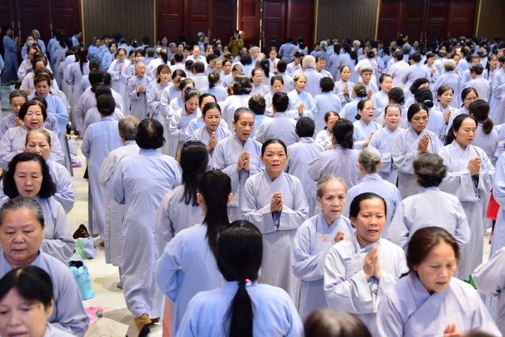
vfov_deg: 27.0
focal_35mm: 50
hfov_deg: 39.6
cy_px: 168
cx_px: 252
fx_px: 702
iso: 1000
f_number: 4
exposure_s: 1/30
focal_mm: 50
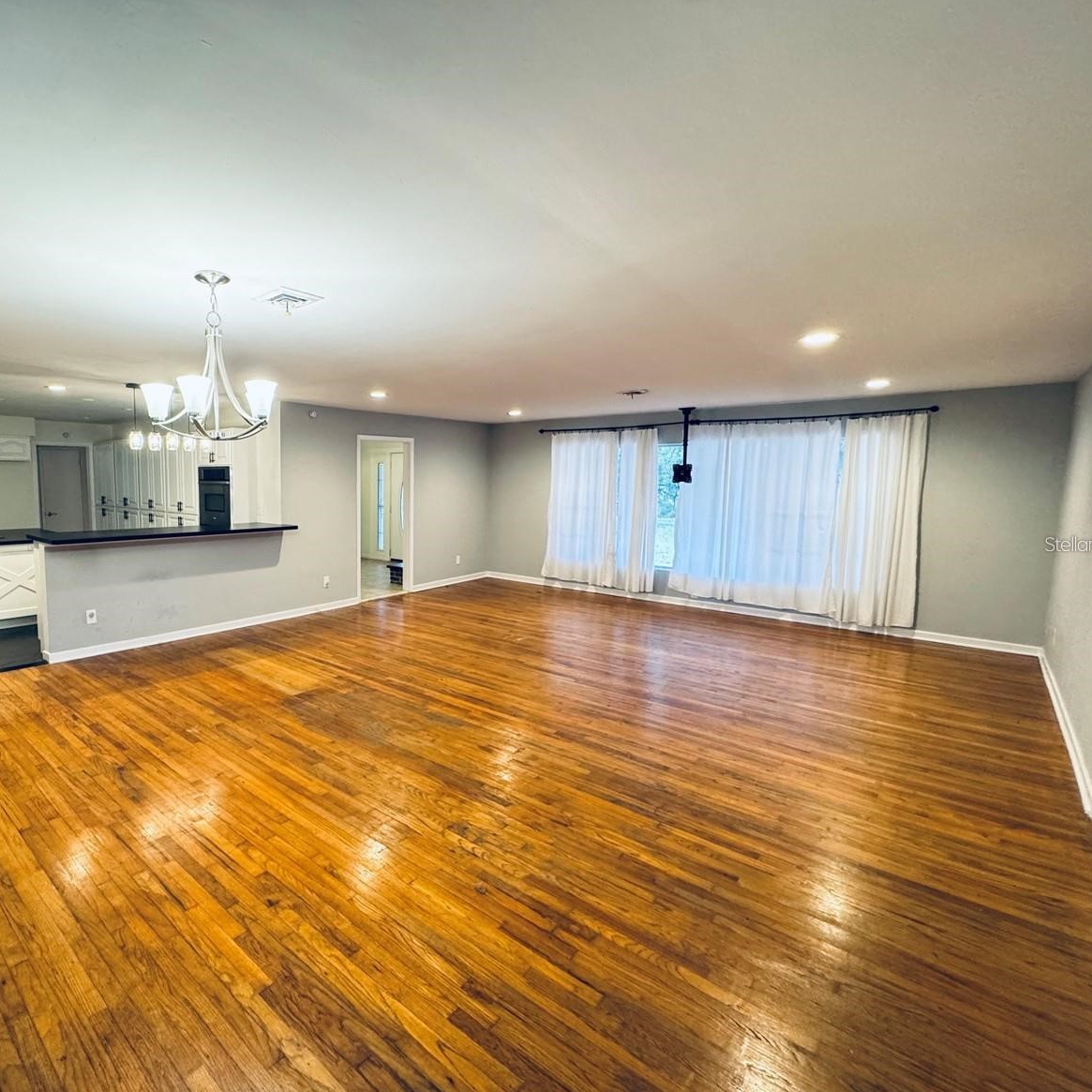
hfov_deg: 81.7
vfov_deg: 84.0
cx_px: 383
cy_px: 544
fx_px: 607
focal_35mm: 17
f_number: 2.2
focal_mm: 2.22
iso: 400
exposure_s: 1/60
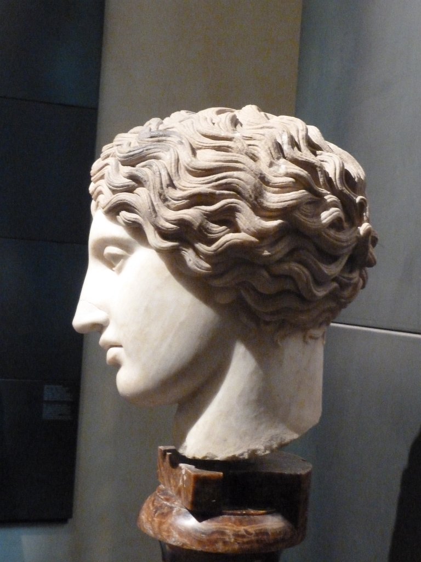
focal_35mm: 48
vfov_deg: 39.7
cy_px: 281
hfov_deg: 30.3
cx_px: 210
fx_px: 778
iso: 1250
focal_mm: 7.9
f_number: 3.8
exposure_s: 1/15
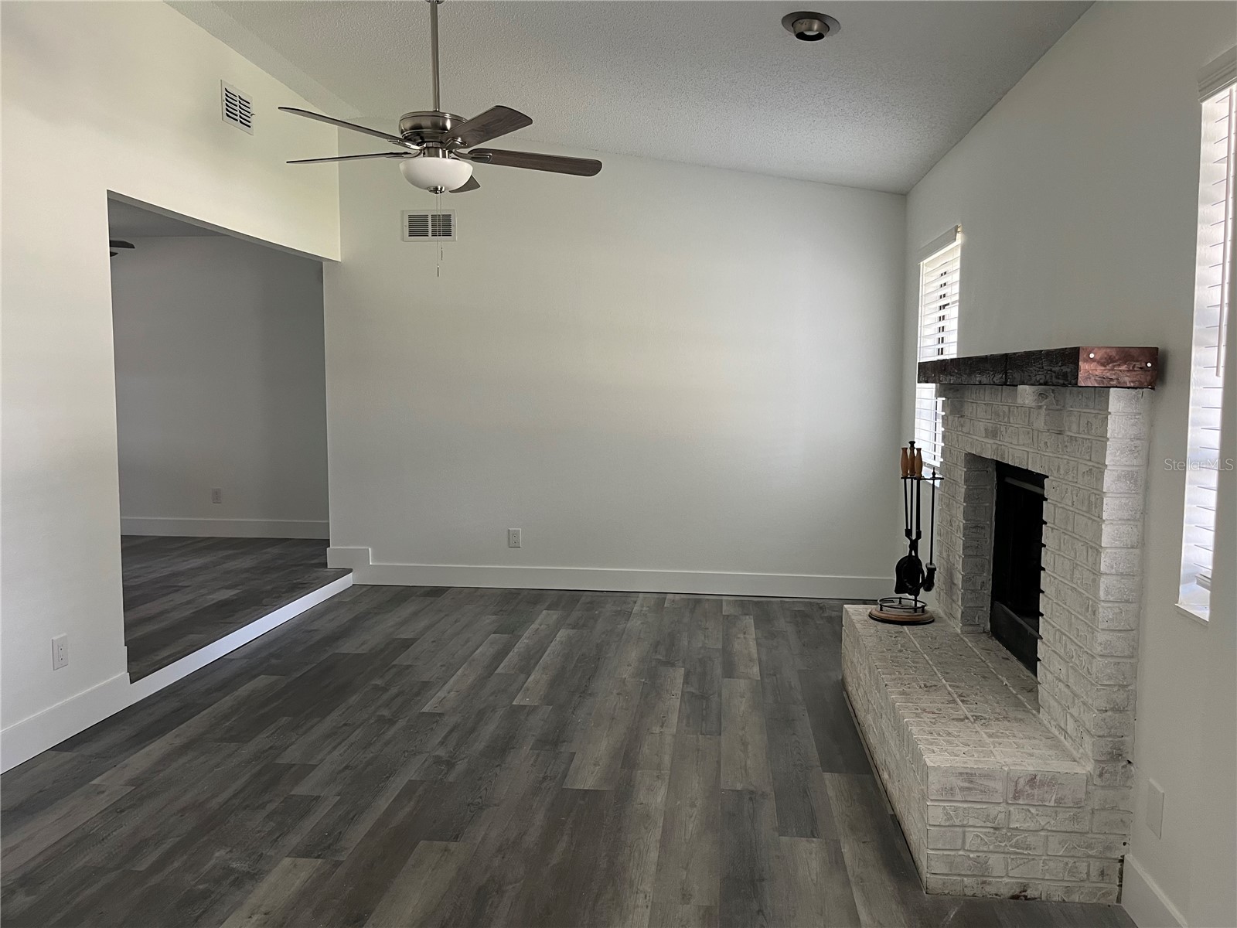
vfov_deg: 53.1
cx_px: 618
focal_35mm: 26
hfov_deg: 67.3
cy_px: 464
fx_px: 929
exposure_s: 1/75
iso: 125
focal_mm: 5.1
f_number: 1.6
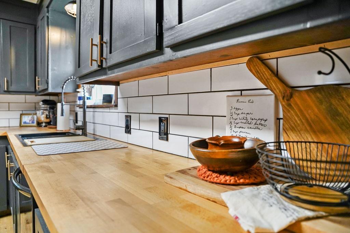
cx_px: 175
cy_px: 116
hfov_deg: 73.7
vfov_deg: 53.1
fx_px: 233
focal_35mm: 24
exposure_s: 1/160
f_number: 3.2
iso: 1600
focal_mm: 24
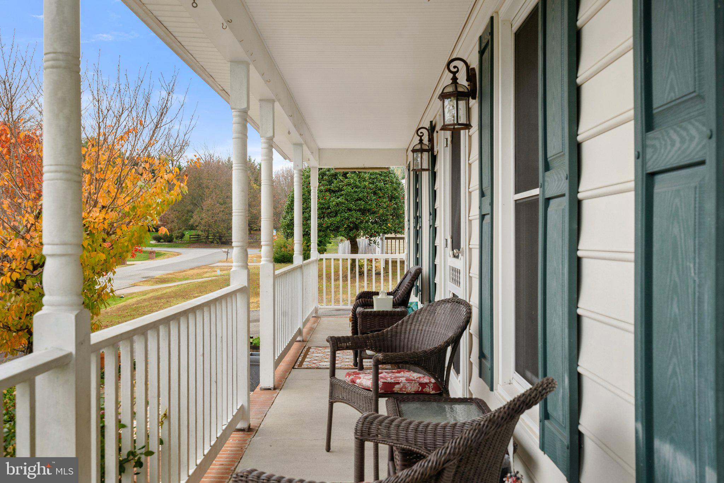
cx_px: 362
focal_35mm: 35
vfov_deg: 37.8
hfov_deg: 54.4
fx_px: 704
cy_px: 242
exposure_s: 1/80
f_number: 11
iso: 250
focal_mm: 35
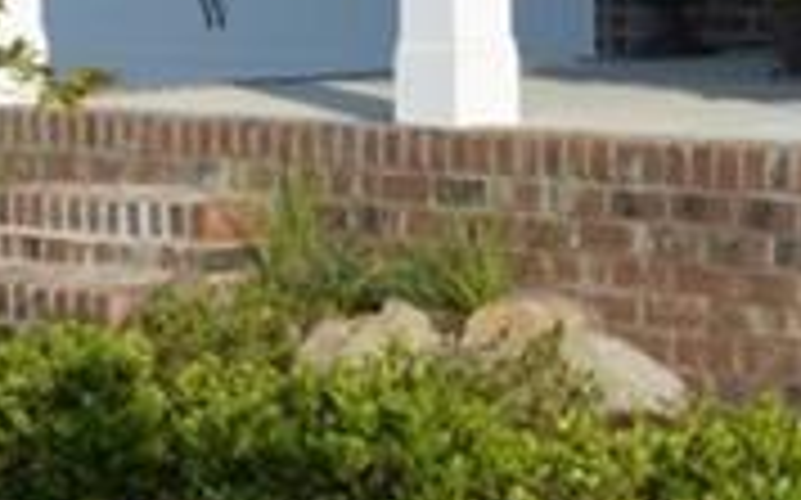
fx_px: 3447
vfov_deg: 8.2
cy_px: -59
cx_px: 630
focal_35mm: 158
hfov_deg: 13.2
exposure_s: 1/200
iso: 100
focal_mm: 18
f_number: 7.1
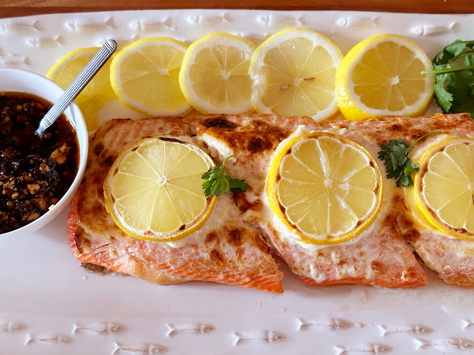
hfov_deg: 39.7
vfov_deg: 30.3
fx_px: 657
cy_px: 178
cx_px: 237
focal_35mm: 48
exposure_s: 1/40
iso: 400
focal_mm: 6.86
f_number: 1.78
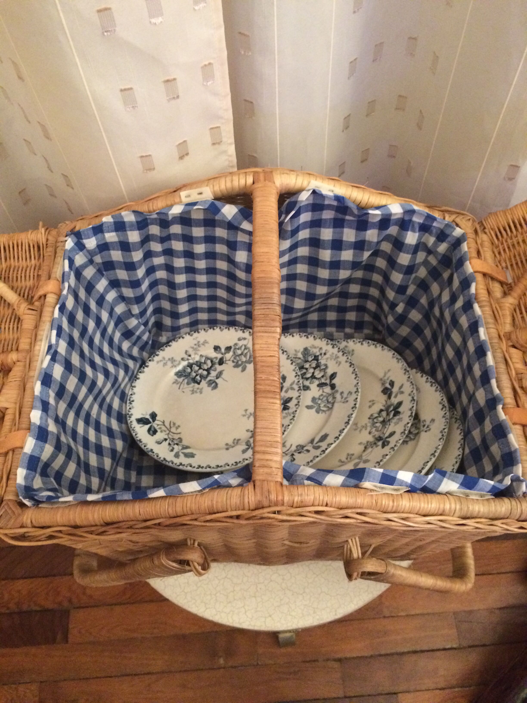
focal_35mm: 29
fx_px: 589
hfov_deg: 48.2
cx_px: 264
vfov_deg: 61.7
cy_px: 352
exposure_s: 1/17
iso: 400
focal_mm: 4.15
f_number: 2.2
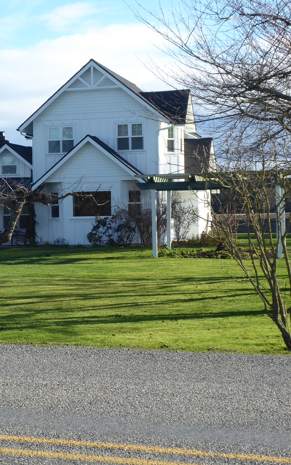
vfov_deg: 24.4
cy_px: 233
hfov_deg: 15.1
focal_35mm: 85
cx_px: 5
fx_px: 1078
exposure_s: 1/320
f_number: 4.2
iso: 80
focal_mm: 10.3
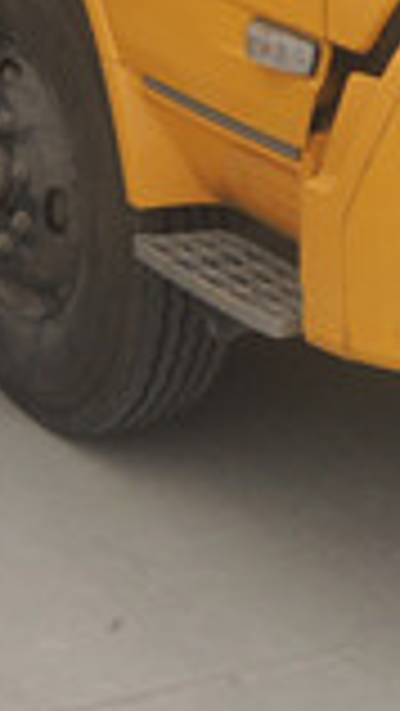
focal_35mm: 121
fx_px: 2279
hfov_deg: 9.8
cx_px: -153
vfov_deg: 15.7
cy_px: -466
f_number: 2.2
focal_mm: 4.3
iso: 100
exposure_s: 1/400
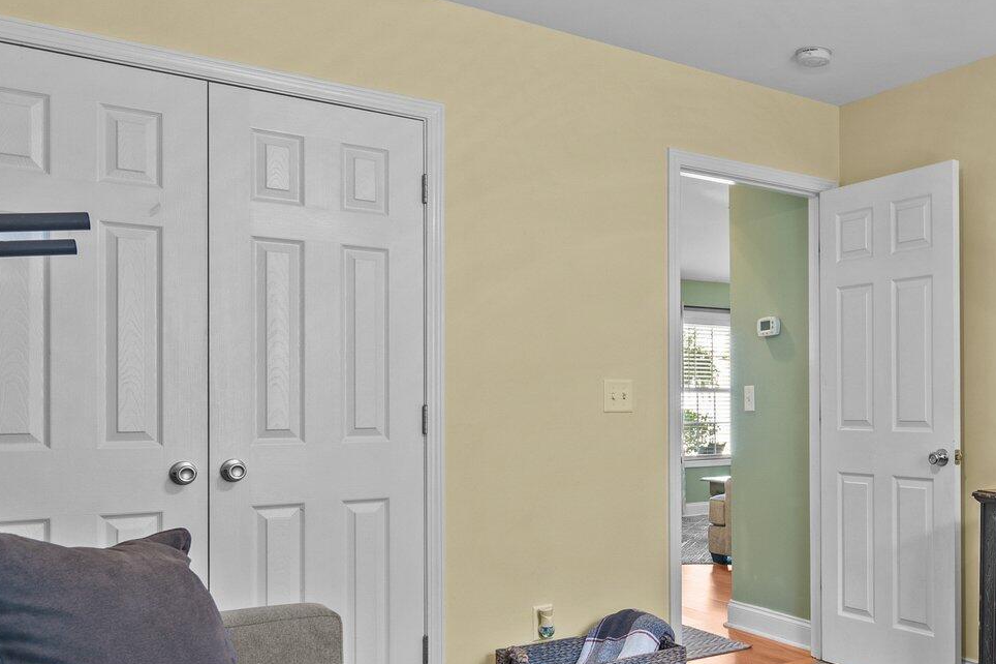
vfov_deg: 38.3
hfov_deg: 52.5
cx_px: 786
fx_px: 940
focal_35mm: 34
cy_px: 452
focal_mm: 16
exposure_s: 1/3
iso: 500
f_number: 4
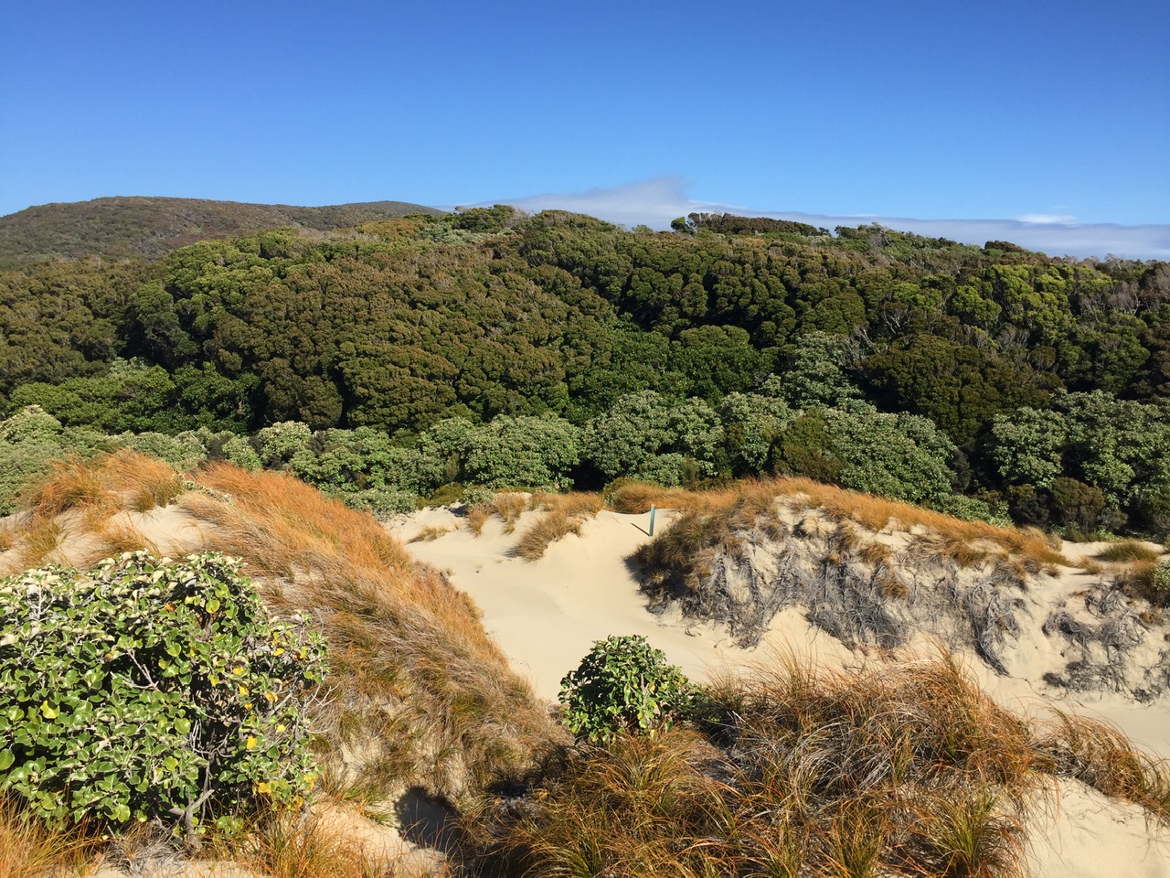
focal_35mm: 29
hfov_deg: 61.7
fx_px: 980
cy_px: 439
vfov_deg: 48.2
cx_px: 585
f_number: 2.2
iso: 32
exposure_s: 1/1721
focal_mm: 4.15
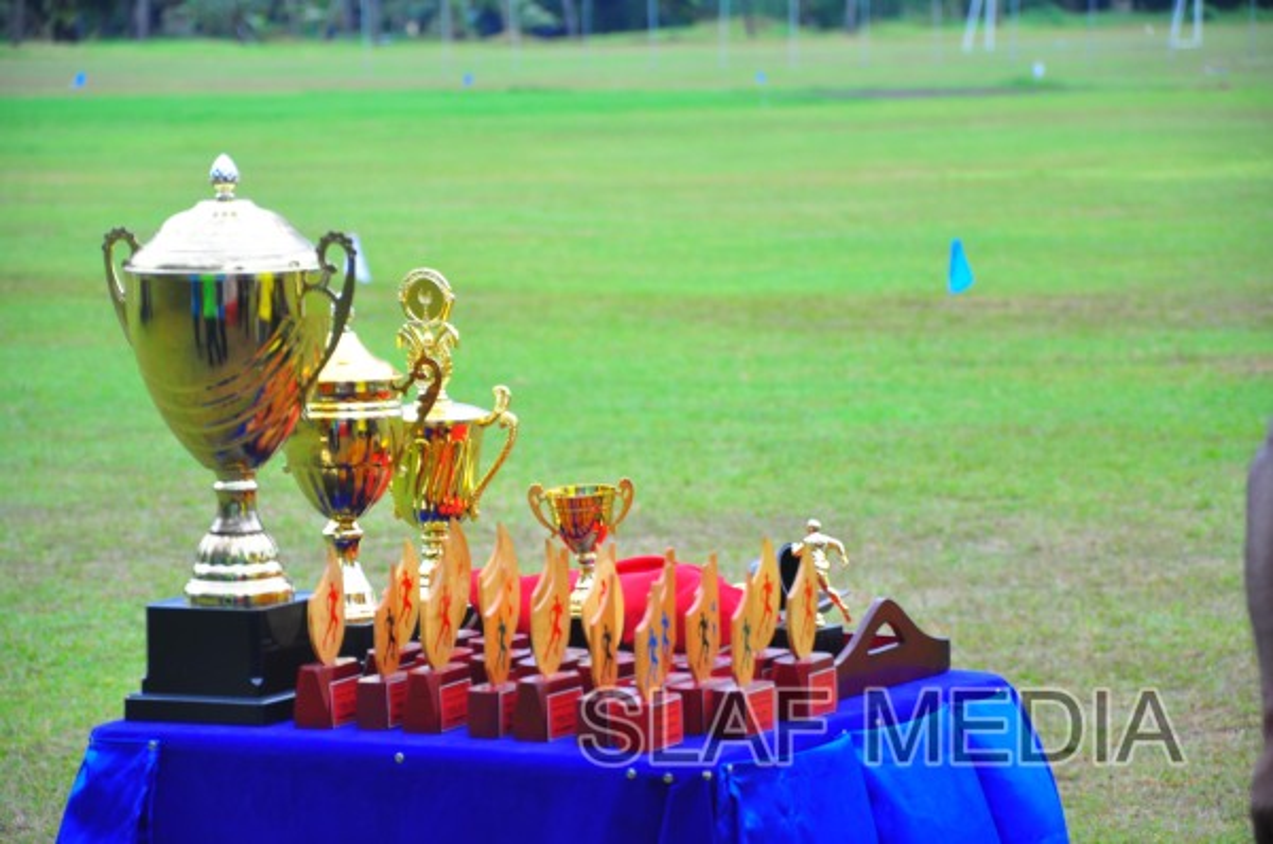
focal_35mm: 158
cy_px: 422
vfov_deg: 8.7
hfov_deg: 13.1
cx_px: 636
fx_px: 5560
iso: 200
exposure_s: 1/100
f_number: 5.6
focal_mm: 105
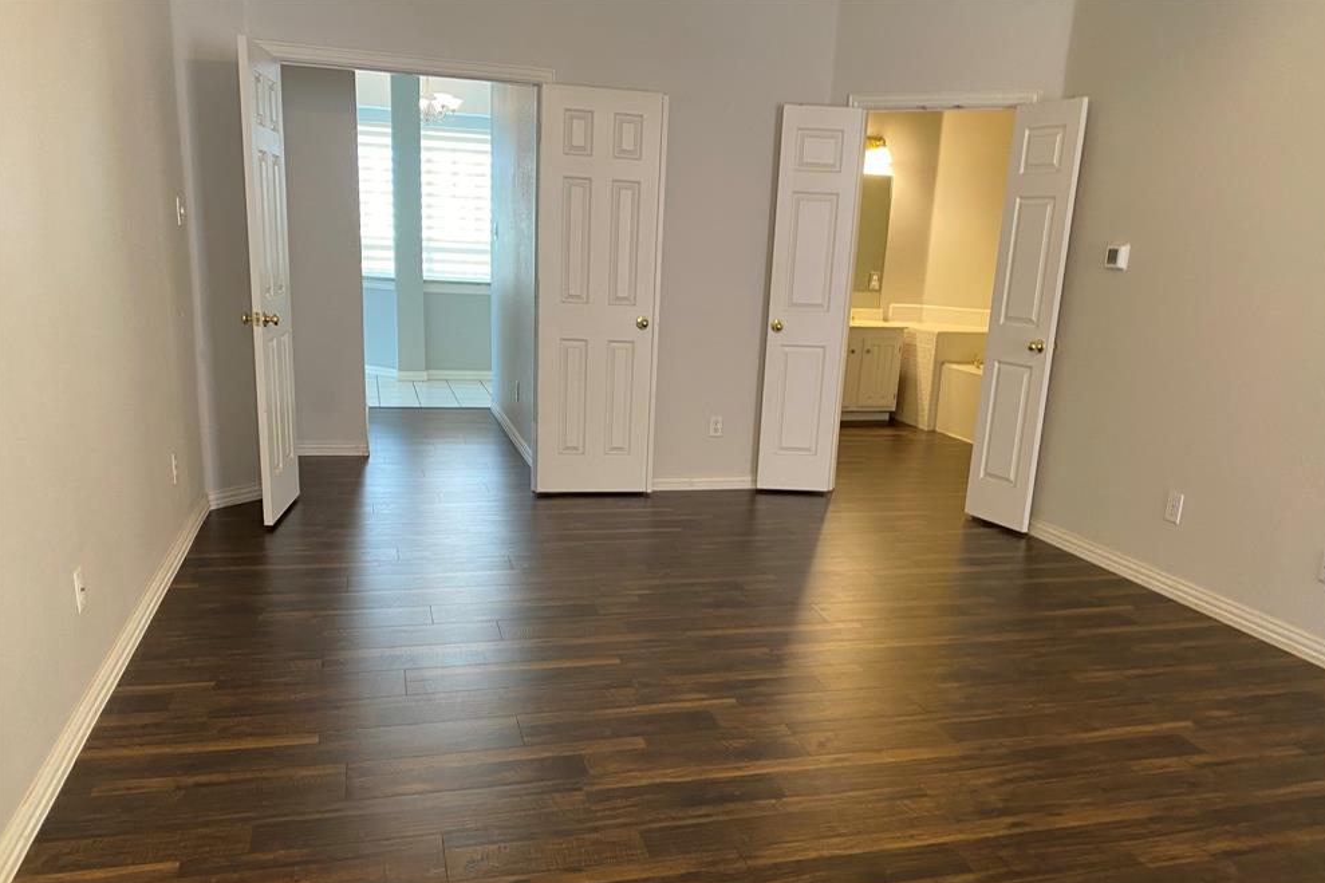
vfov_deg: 46.2
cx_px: 681
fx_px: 1030
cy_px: 509
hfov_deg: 65.5
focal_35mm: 28
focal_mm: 4.25
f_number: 1.8
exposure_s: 1/60
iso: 160
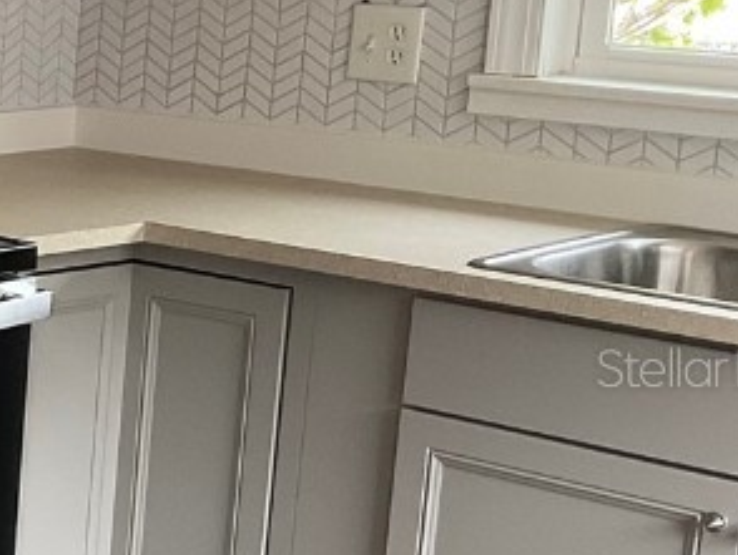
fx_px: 2155
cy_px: 367
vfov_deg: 14.6
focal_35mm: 101
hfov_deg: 17.1
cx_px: -452
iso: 64
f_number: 1.8
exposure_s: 1/91
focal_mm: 3
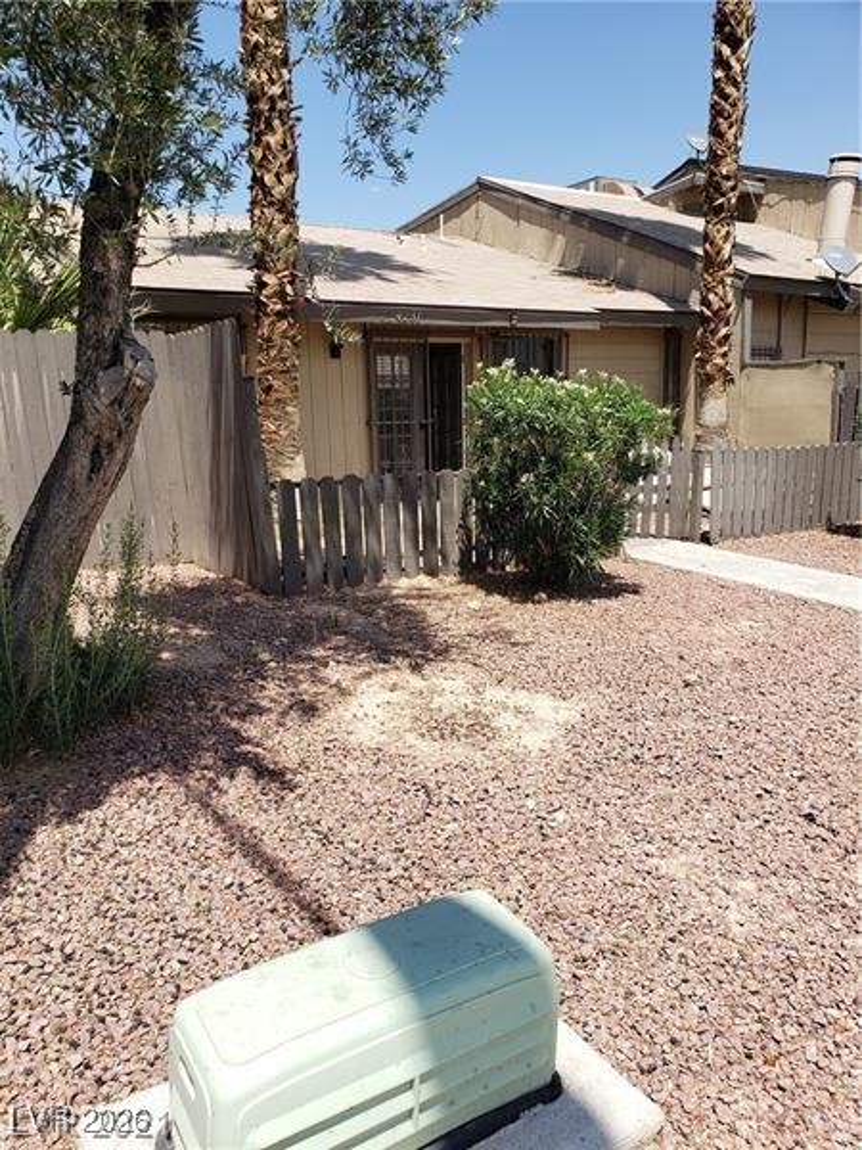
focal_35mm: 26
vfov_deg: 67.3
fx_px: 863
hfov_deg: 53.1
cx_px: 431
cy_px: 575
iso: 50
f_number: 2.4
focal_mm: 4.3
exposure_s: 1/1121
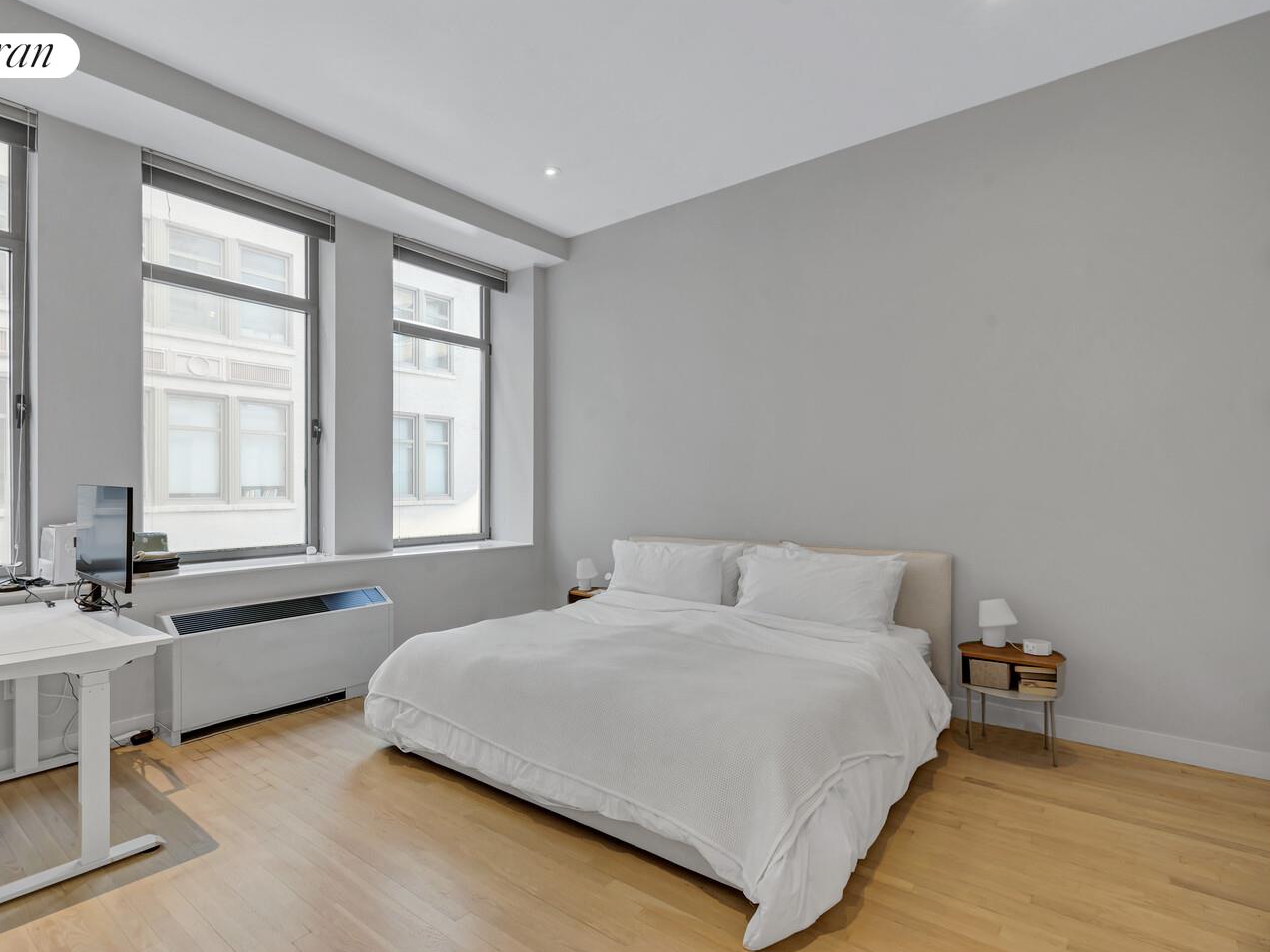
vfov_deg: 74.7
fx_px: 624
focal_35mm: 17
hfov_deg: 90.8
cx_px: 574
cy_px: 487
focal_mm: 10
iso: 100
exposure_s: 1/4
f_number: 11
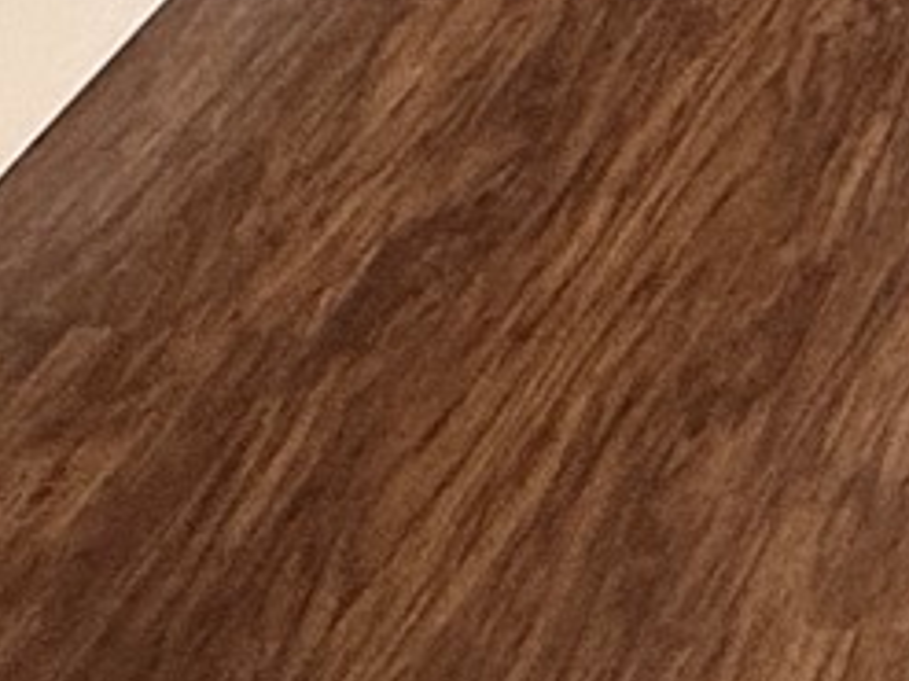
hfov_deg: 13.9
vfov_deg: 9.6
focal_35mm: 109
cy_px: -1531
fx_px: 2861
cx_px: 2054
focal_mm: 2.22
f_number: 2.2
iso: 250
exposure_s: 1/120
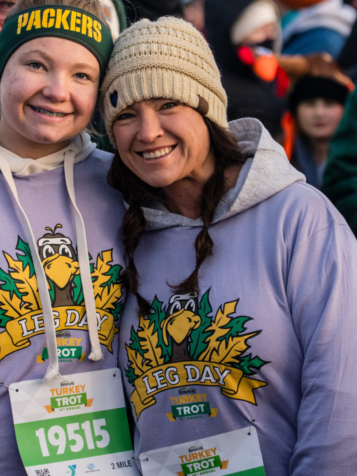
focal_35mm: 154
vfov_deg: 12.8
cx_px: 116
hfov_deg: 9.6
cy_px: 115
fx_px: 2118
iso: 1000
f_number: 2.8
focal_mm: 70
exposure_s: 1/3200
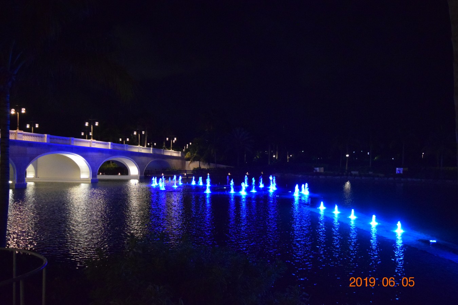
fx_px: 458
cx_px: 229
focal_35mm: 36
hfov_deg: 53.1
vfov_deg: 36.9
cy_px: 152
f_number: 4
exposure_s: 1/40
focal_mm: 24
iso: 6400
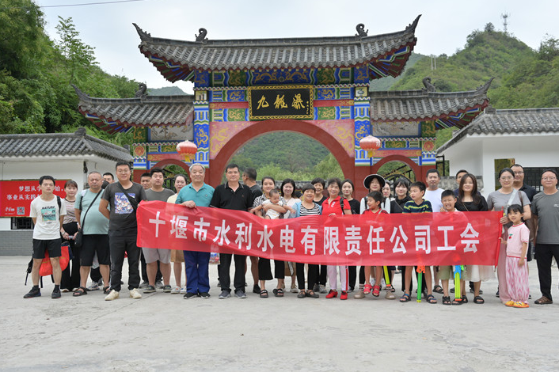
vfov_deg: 38.2
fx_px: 536
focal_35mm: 35
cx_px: 295
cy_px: 208
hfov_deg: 55.0
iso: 250
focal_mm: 30.5
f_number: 4
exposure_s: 1/1000
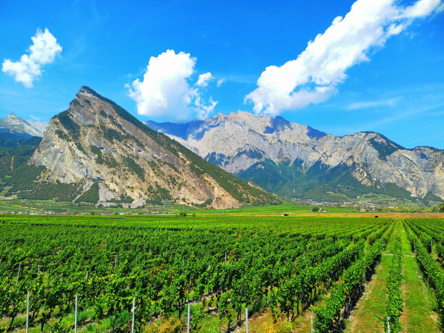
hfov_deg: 69.4
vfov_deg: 54.9
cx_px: 222
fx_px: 321
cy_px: 166
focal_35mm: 25
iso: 50
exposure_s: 1/1111
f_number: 1.8
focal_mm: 4.7
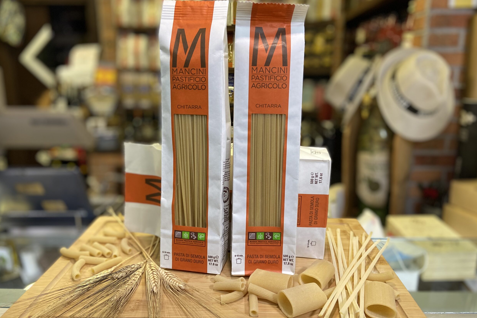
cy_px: 173
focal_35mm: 28
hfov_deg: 65.5
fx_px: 371
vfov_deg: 46.4
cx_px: 240
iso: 125
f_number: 1.8
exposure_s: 1/100
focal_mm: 4.25
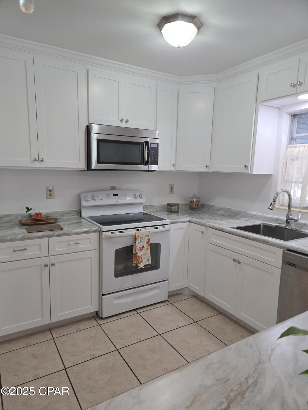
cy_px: 205
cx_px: 154
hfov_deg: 58.9
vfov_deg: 73.9
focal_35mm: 23
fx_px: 273
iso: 80
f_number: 1.8
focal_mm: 5.4
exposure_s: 1/120
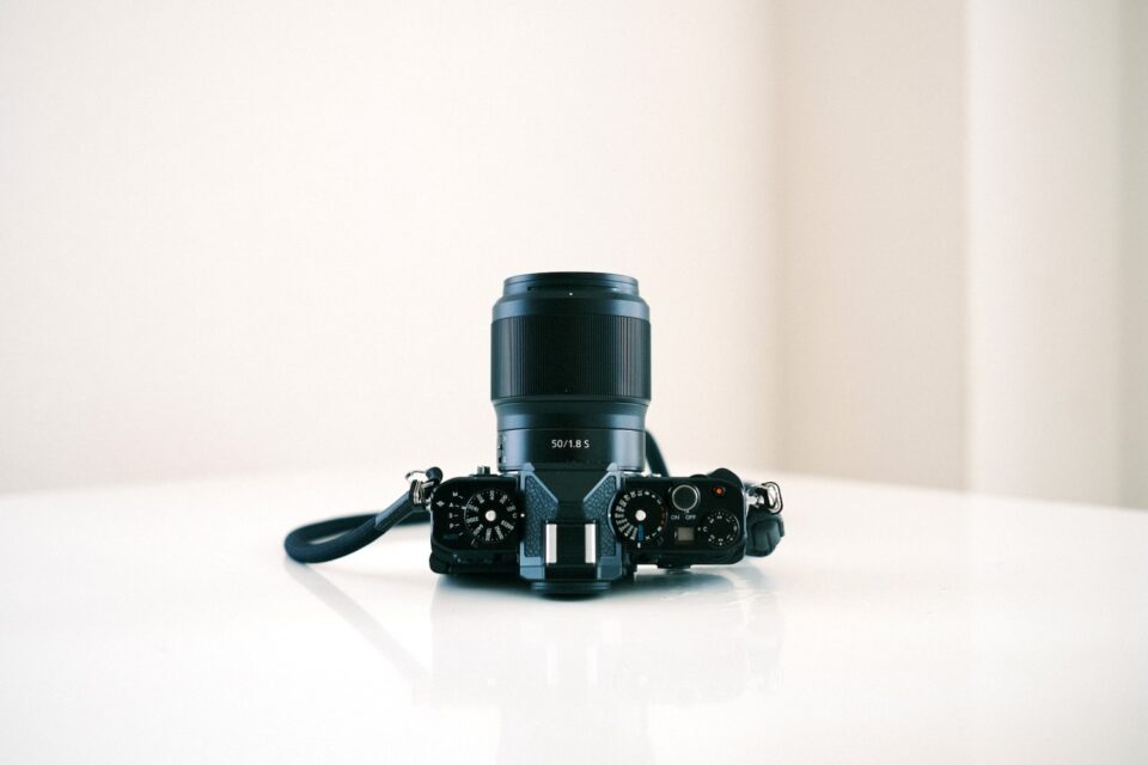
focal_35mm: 50
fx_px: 1594
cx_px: 574
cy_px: 382
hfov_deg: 39.6
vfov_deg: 27.0
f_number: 2
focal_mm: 33
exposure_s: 1/105
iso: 160
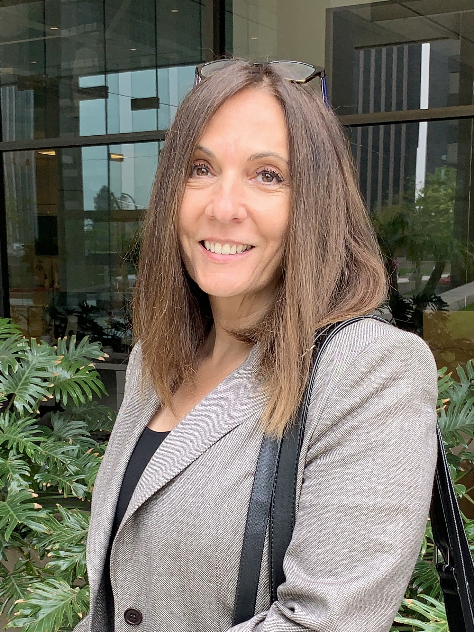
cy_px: 316
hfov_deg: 53.1
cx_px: 237
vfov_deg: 67.3
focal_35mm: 26
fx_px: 475
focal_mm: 4.25
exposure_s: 1/121
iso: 50
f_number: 1.8
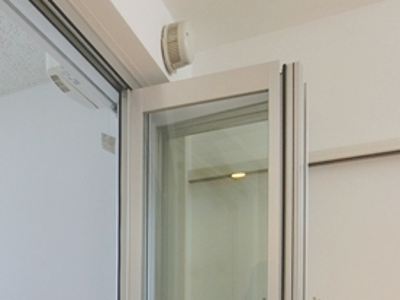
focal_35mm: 44
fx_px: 508
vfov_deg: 29.5
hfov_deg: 37.7
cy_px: 333
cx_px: -12
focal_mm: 4.06
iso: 200
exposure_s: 1/125
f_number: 2.7
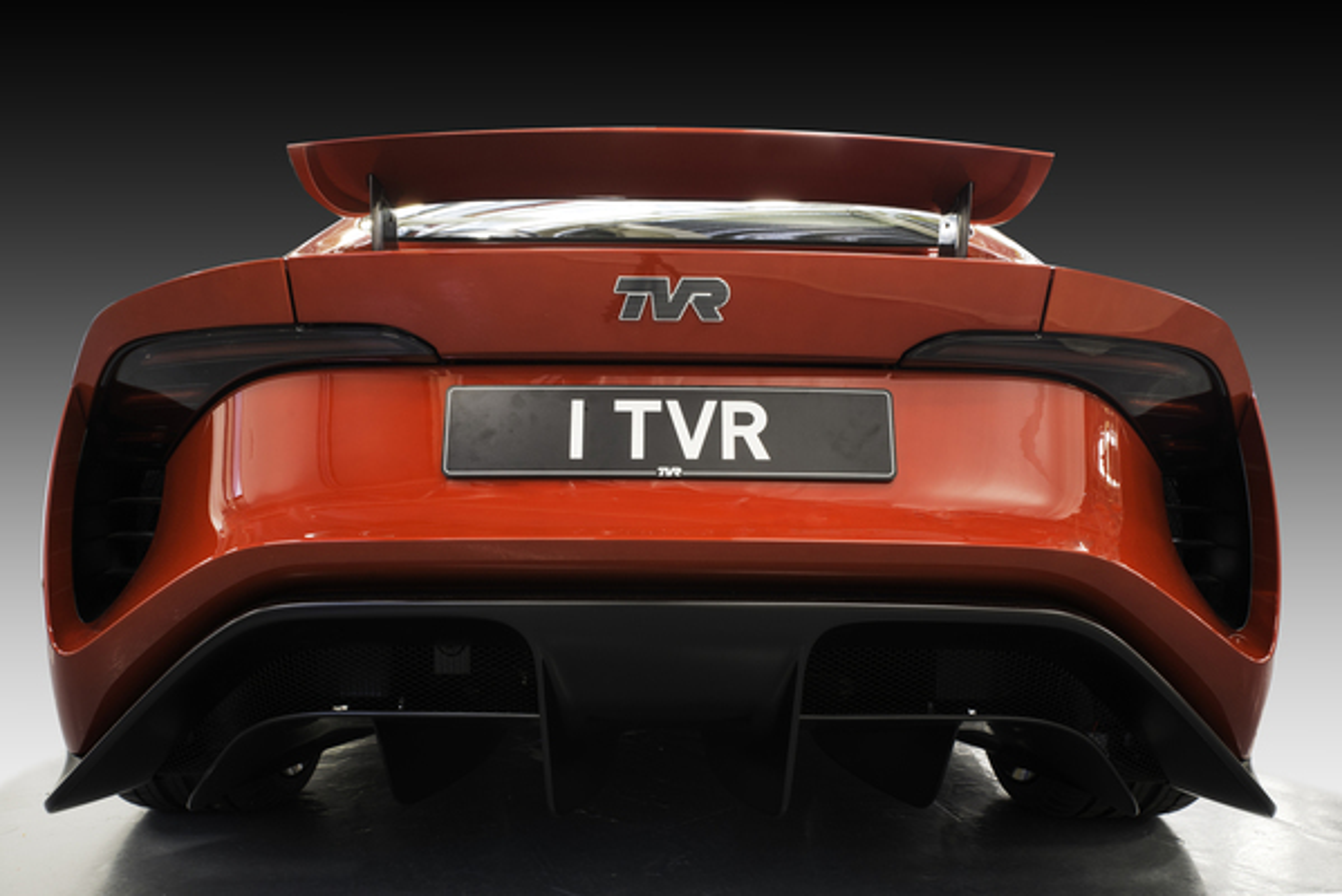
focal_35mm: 32
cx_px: 671
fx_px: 1193
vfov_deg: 41.2
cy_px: 448
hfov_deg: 58.7
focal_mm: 32
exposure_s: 1/1.67
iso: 320
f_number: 13
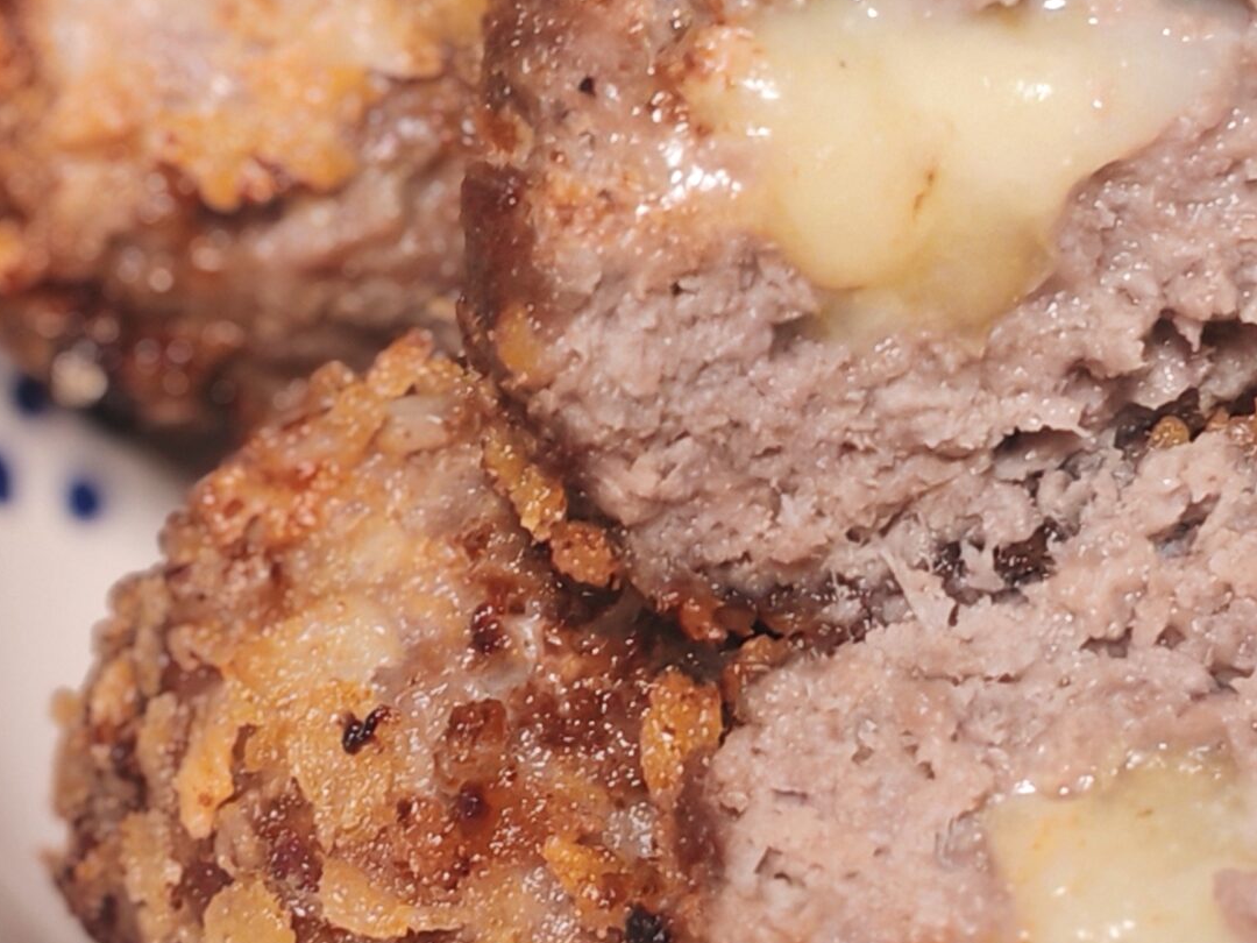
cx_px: 774
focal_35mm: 128
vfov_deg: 11.6
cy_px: 383
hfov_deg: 15.4
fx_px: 4648
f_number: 2.8
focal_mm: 5.52
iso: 320
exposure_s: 1/33
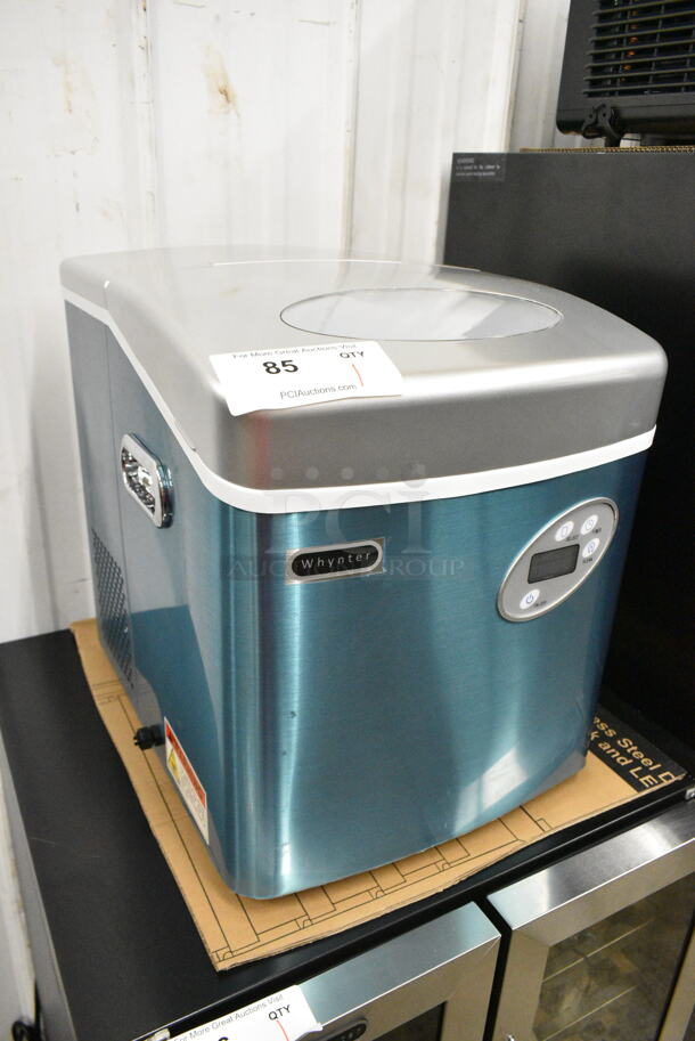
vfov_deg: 67.3
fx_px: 781
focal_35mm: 27
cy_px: 520
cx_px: 348
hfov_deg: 48.0
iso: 6400
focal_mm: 18
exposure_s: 1/200
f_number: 7.1
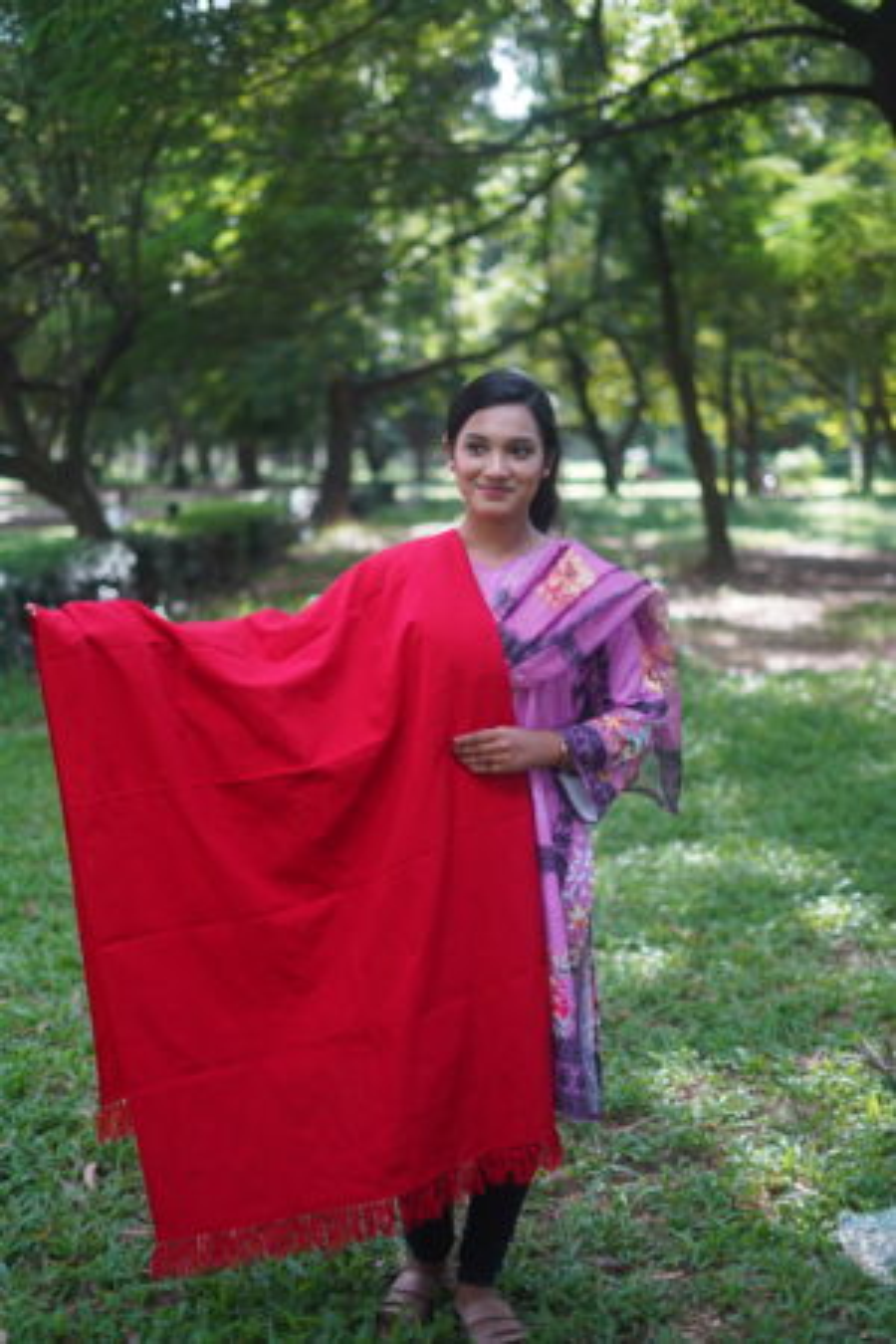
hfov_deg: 27.0
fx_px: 1867
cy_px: 672
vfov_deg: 39.6
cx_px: 448
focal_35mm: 50
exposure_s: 1/320
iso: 640
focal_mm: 50
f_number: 1.8
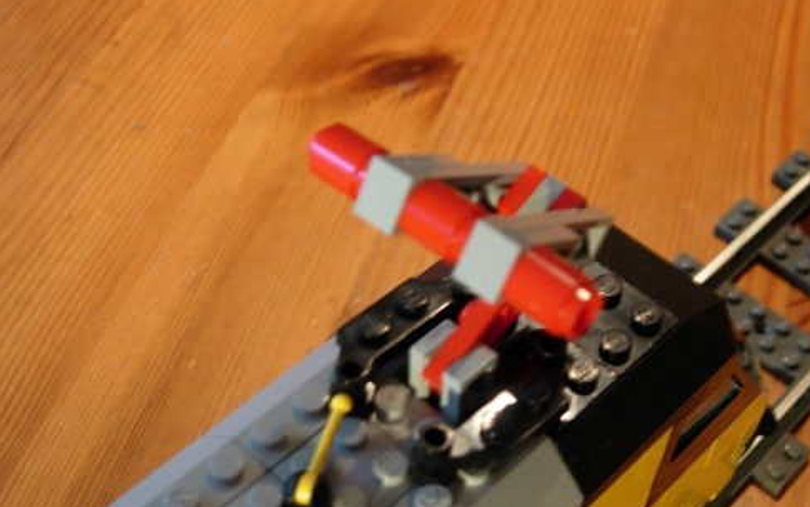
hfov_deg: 38.1
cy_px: 382
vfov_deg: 24.2
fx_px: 1170
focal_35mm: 53
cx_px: 478
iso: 64
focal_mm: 7.8
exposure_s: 1/6.7
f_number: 2.8
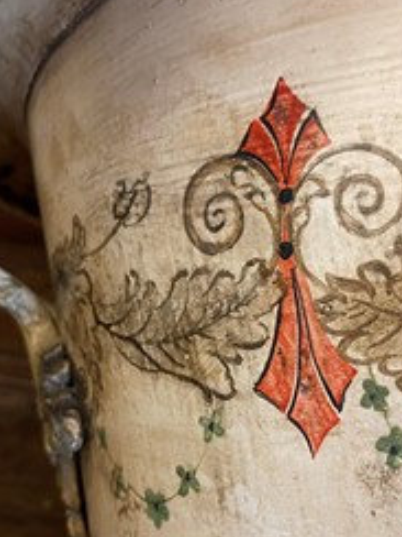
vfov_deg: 45.6
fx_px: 635
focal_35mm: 41
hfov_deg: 35.1
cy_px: 308
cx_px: 235
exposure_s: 1/50
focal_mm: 5.1
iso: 250
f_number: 1.6
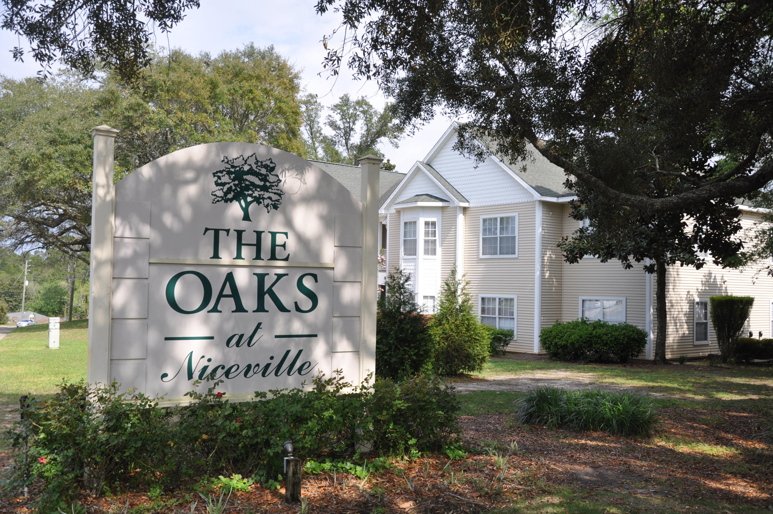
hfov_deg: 53.2
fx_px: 772
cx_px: 386
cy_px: 257
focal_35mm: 36
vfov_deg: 36.8
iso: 200
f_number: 6.3
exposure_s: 1/160
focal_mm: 24
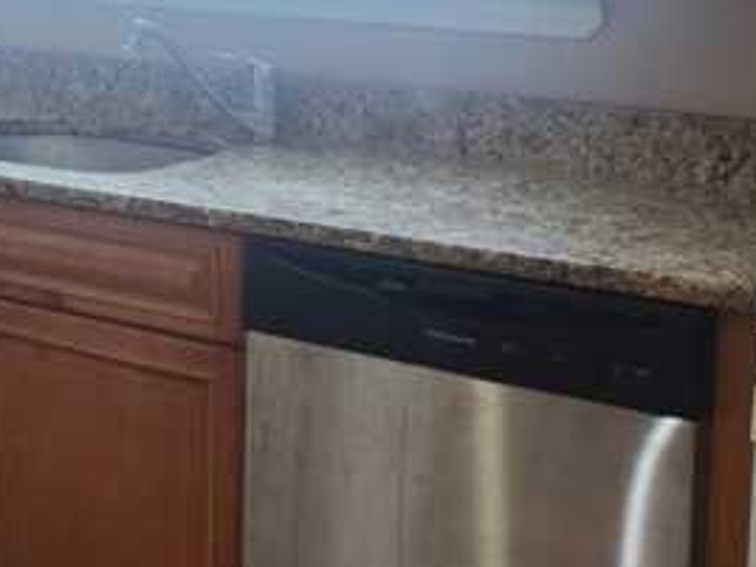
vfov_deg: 16.5
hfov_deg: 20.5
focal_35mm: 88
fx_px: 1922
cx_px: -197
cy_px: 45
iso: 100
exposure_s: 1/120
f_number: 1.8
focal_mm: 6.4
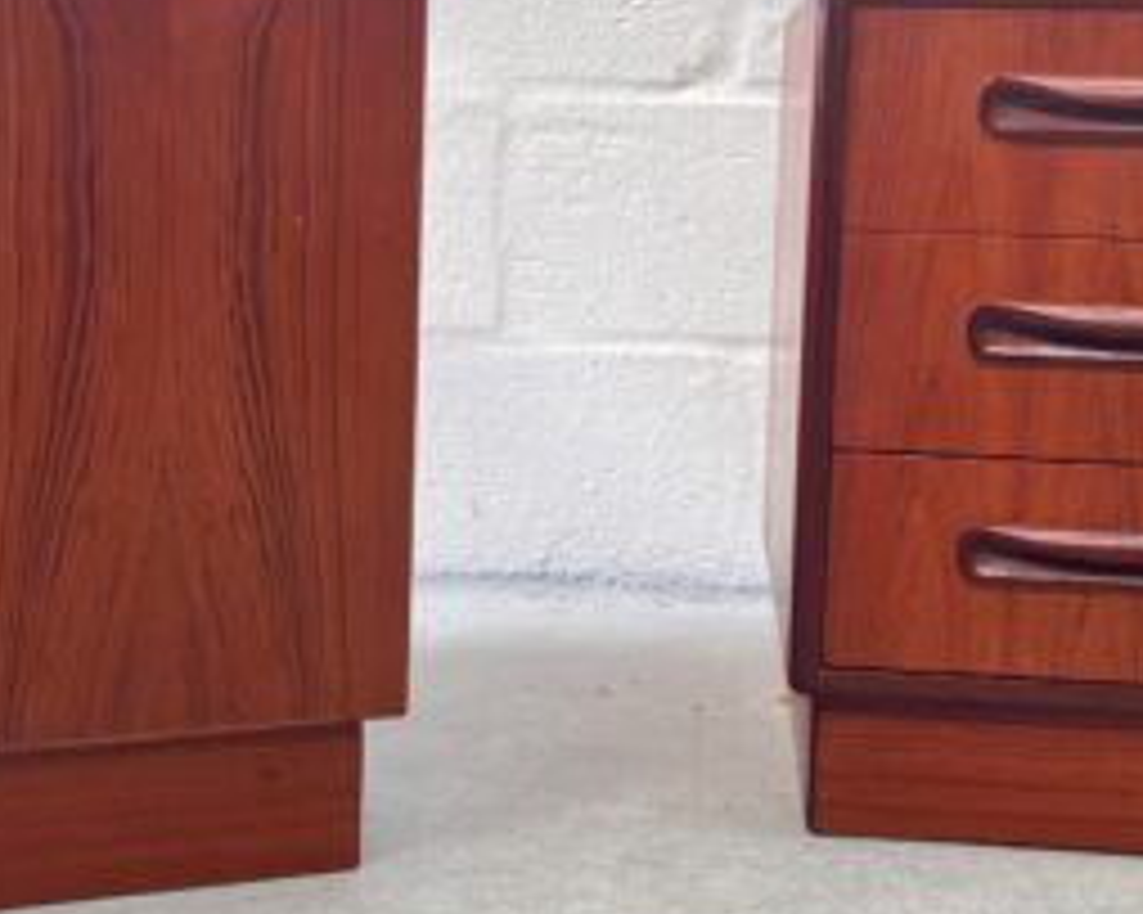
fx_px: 2029
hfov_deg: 31.4
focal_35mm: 60
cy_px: 329
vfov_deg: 25.3
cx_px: 526
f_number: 1.5
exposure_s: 1/121
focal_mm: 5.7
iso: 100
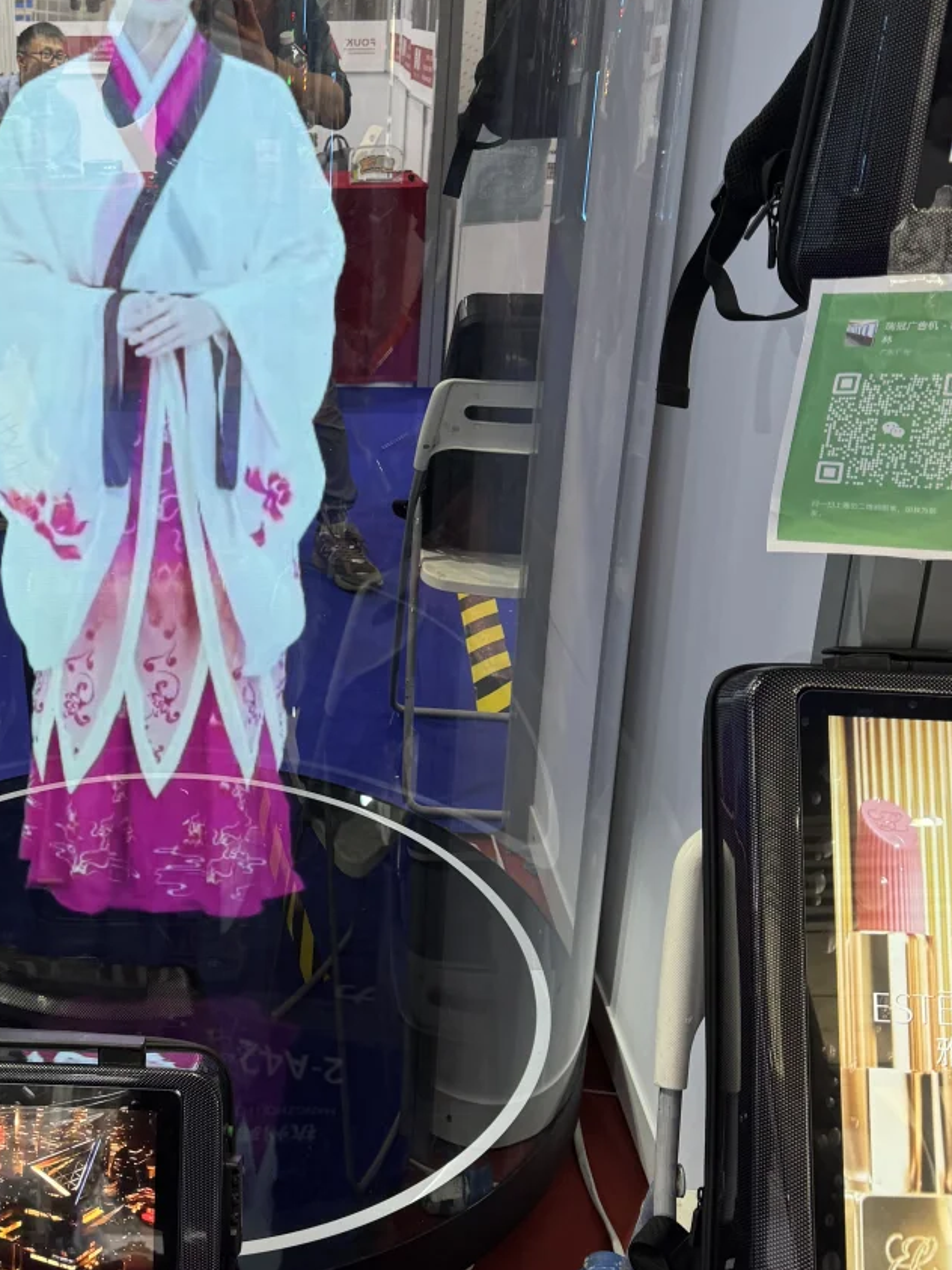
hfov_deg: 34.0
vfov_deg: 45.7
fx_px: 1504
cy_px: 562
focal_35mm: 41
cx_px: 182
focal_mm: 6.76
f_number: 1.78
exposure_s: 1/100
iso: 64
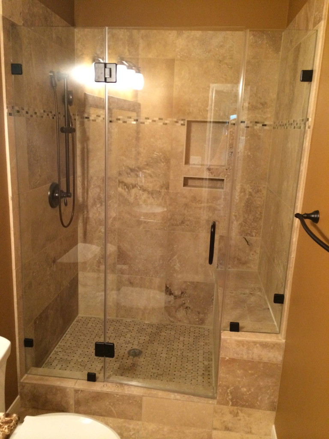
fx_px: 380
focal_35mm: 30
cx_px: 164
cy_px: 220
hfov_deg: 46.8
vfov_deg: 60.0
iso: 320
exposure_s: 1/24
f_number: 2.2
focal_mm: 4.12
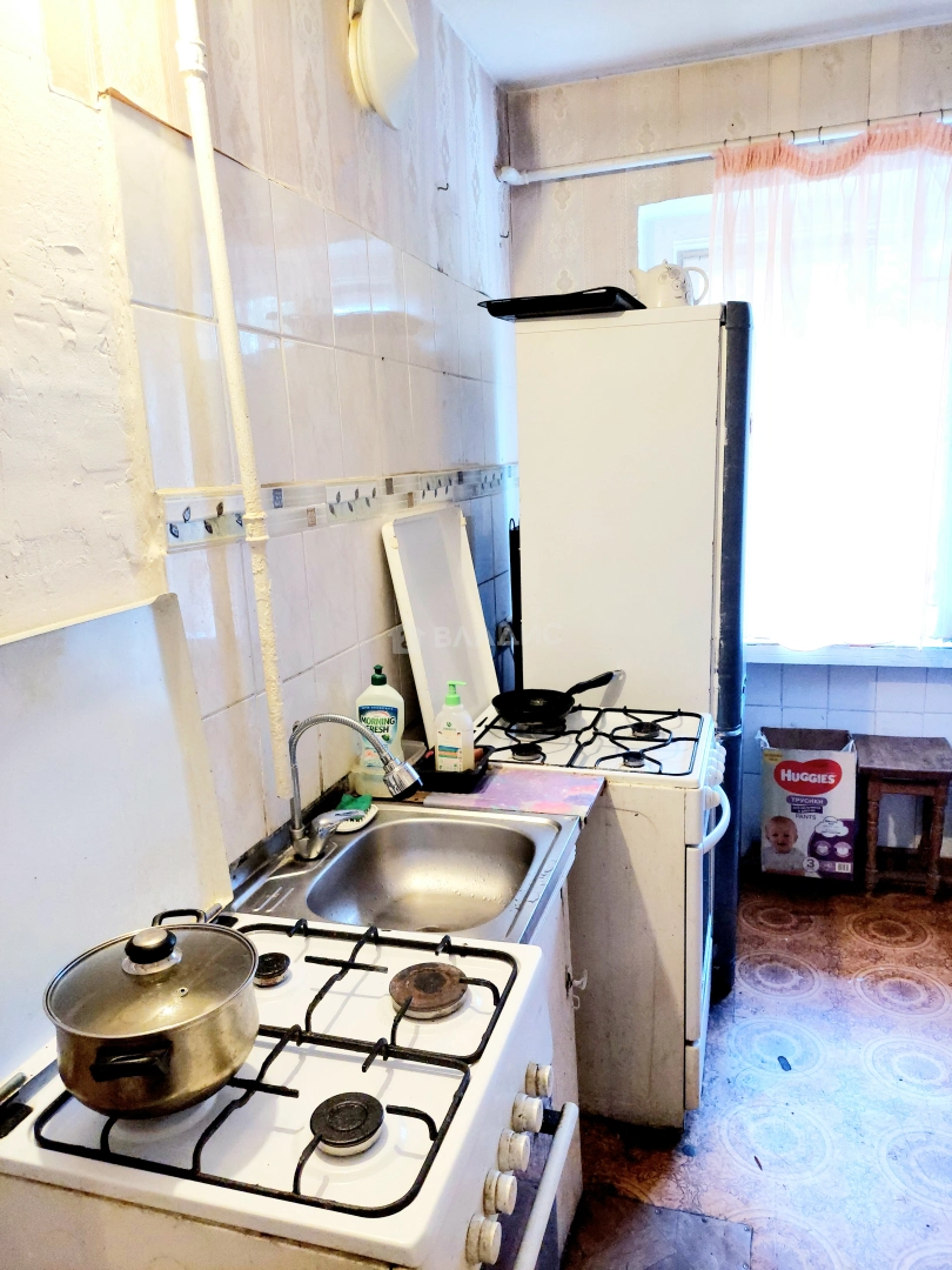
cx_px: 476
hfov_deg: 56.8
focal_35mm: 24
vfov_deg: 71.6
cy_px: 635
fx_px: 880
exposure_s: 1/50
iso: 320
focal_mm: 5.23
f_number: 1.8
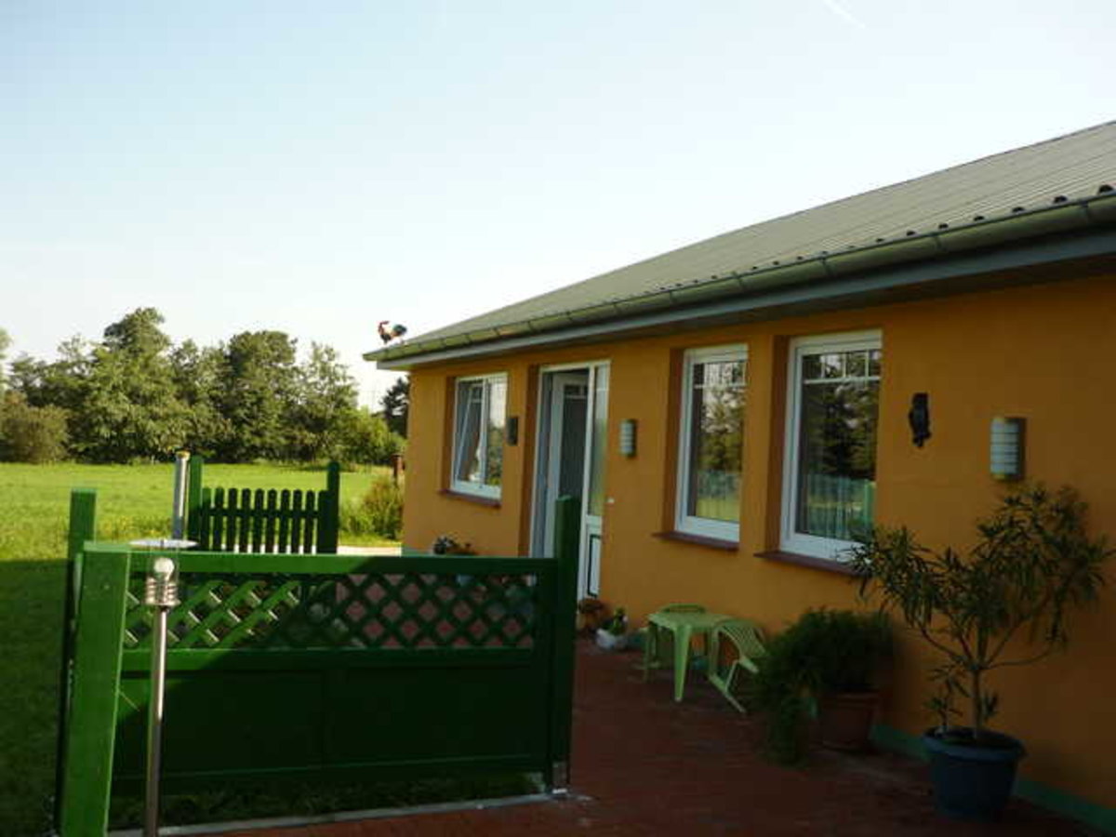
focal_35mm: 33
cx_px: 558
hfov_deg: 55.4
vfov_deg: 42.9
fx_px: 1064
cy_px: 418
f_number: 2.8
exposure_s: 1/640
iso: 100
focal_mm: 5.5
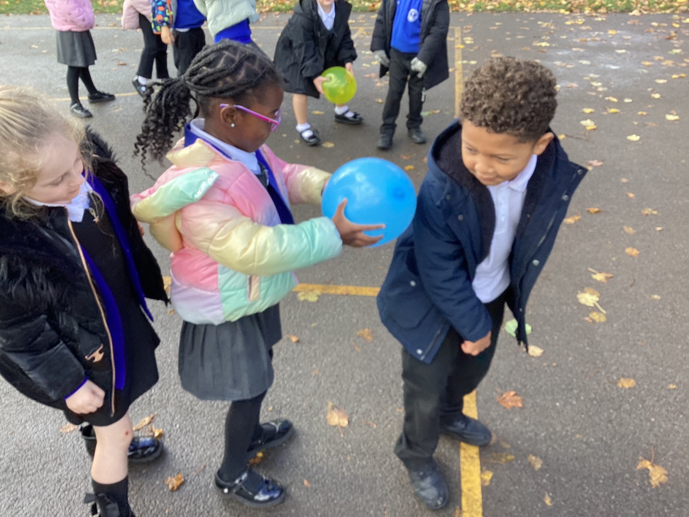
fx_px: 617
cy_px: 258
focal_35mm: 31
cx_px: 344
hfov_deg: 58.4
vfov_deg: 45.4
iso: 32
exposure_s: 1/100
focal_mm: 3.3
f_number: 2.4
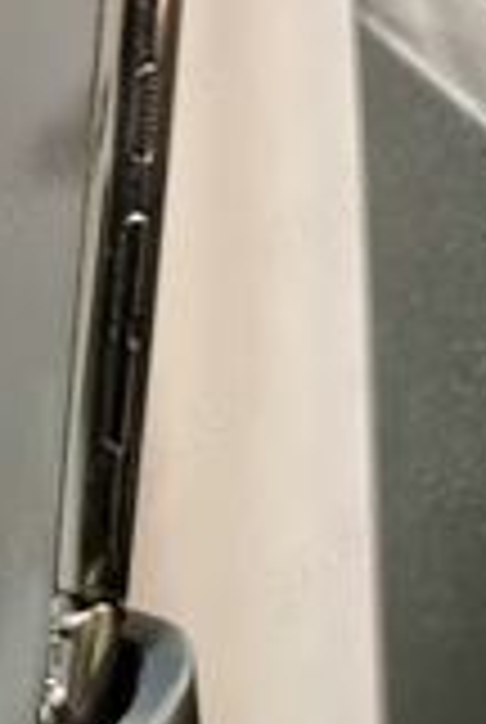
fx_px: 1351
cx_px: -68
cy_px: 571
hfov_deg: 19.4
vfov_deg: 29.4
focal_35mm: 67
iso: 400
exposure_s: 1/50
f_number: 1.5
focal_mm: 5.7
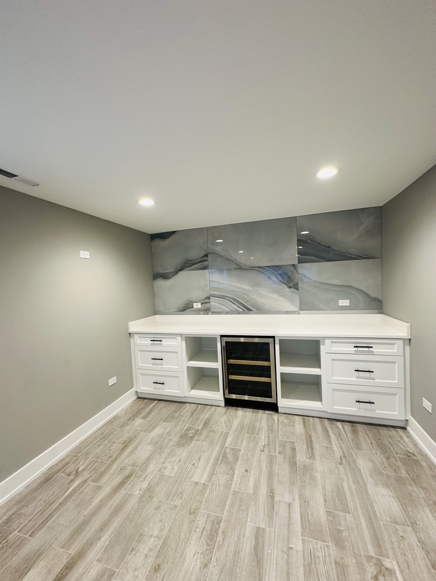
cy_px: 290
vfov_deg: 102.1
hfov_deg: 85.7
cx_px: 218
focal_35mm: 14
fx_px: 235
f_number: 2.2
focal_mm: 2.22
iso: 160
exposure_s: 1/60
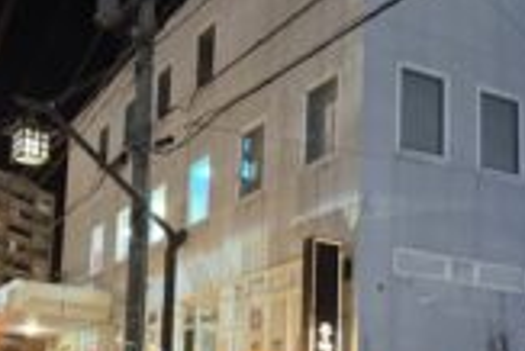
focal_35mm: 55
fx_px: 803
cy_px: 316
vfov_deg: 24.0
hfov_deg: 36.0
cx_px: 196
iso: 1250
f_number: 1.78
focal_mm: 6.76
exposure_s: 1/30
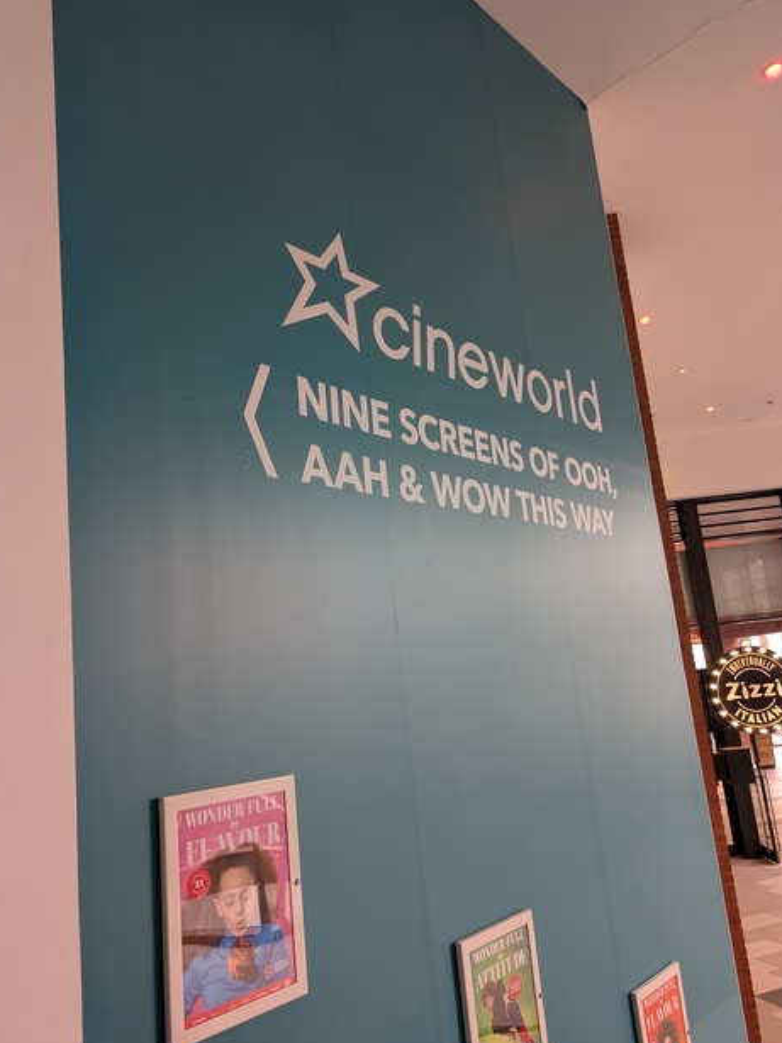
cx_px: 387
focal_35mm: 25
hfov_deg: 54.9
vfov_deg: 69.4
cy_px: 526
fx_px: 753
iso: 269
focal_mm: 6.9
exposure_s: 1/321
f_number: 1.68
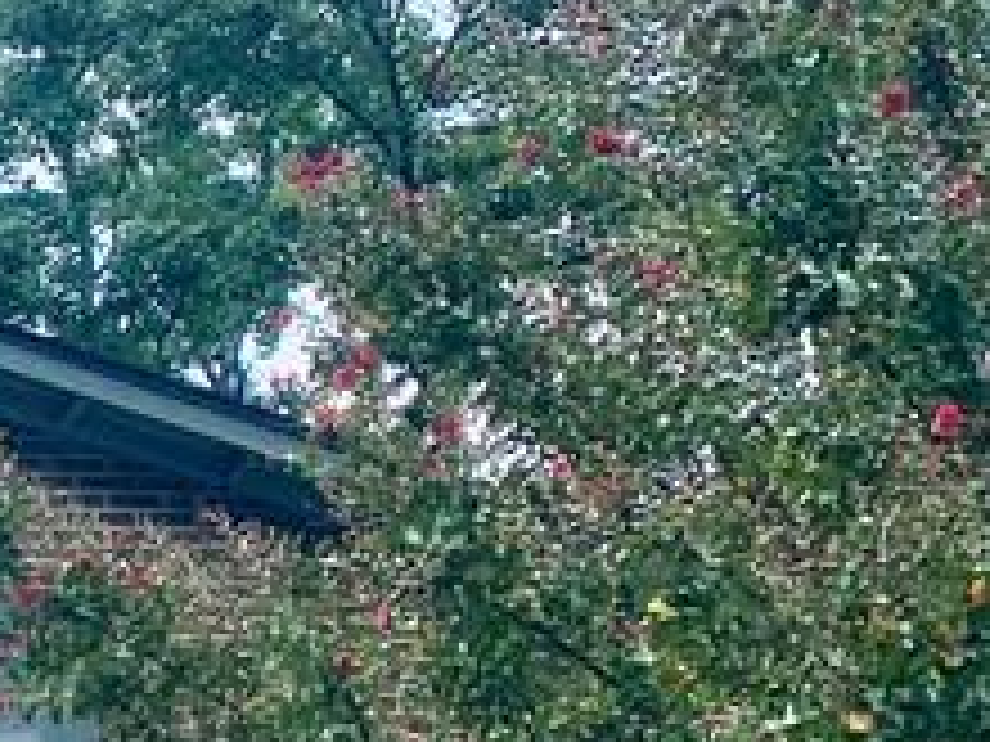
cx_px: -1048
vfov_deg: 12.2
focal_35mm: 121
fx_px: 3461
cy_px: 477
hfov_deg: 13.6
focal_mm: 4.25
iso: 32
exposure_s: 1/2890
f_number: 1.8
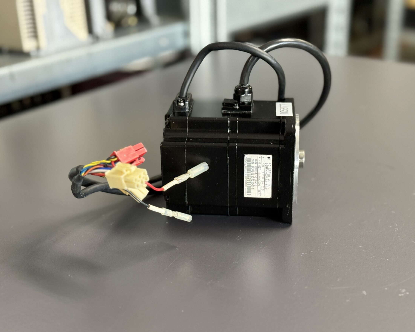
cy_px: 169
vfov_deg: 28.1
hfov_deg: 34.7
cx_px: 232
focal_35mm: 54
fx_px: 663
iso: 250
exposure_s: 1/33
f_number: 1.78
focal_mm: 6.76
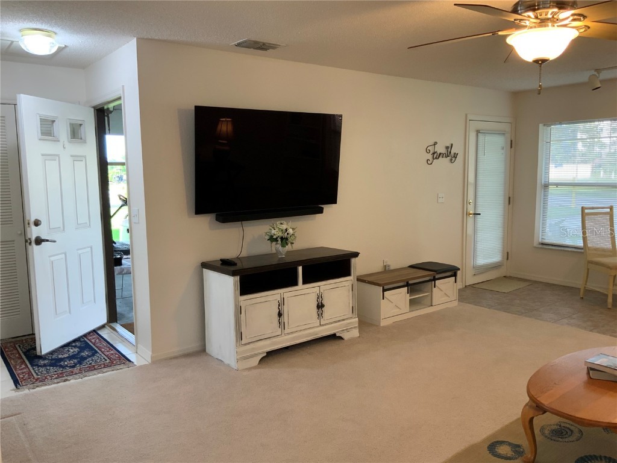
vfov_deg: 48.2
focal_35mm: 29
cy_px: 232
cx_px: 308
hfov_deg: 61.7
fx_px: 517
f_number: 1.8
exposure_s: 1/60
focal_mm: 3
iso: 100
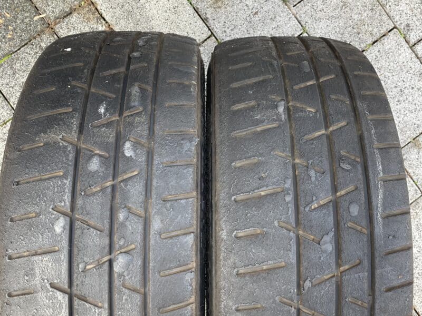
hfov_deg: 63.4
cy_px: 158
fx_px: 341
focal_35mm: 28
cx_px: 211
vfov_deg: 49.7
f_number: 1.8
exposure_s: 1/121
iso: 40
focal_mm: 3.99
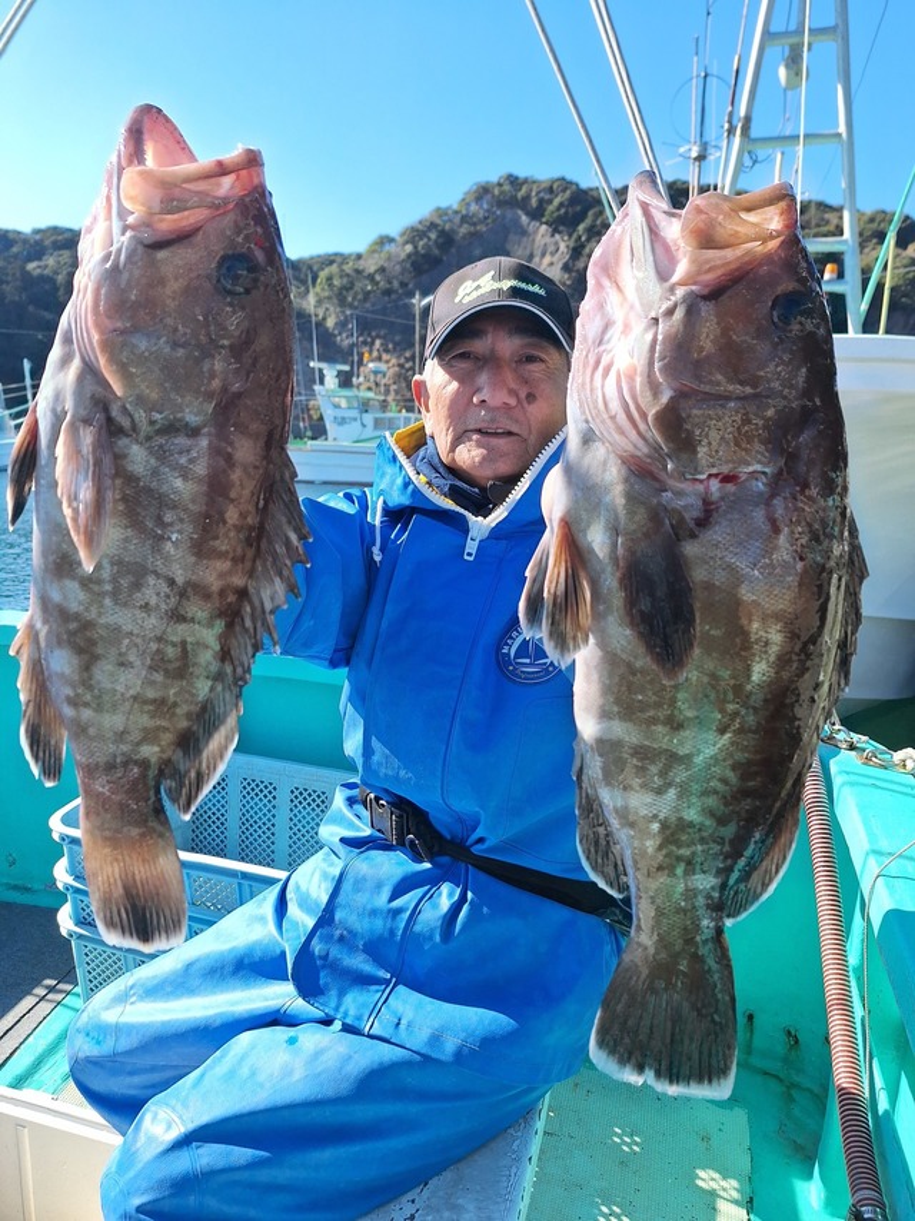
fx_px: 811
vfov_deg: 73.9
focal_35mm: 23
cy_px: 610
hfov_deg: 58.9
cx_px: 458
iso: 40
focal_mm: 5.54
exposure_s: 1/1211
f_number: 1.8
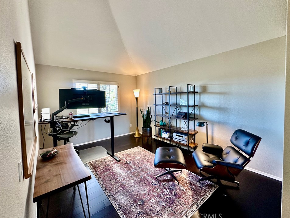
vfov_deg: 81.7
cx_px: 146
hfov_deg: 98.2
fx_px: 126
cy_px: 104
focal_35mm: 15
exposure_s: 1/60
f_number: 2.2
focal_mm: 2.22
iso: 160
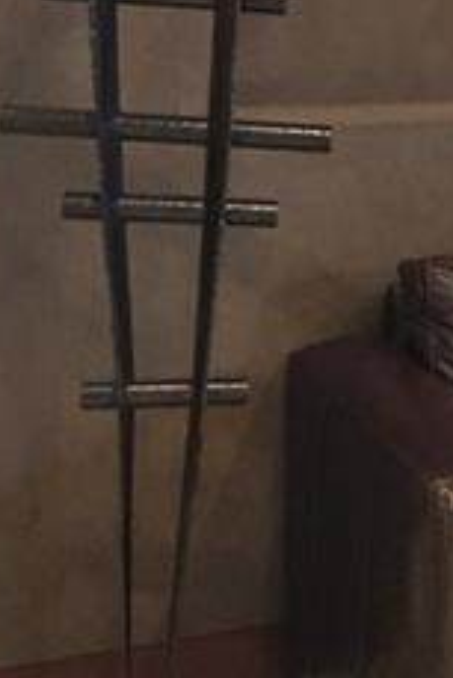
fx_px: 1903
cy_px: 113
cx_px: 823
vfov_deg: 19.9
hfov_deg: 12.4
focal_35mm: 101
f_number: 2.2
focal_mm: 4.15
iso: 400
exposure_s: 1/15
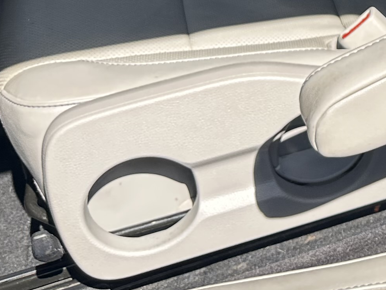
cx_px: 630
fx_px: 1093
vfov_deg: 14.0
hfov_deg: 17.4
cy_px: -173
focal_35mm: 98
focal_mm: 6.86
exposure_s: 1/646
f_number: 1.78
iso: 80
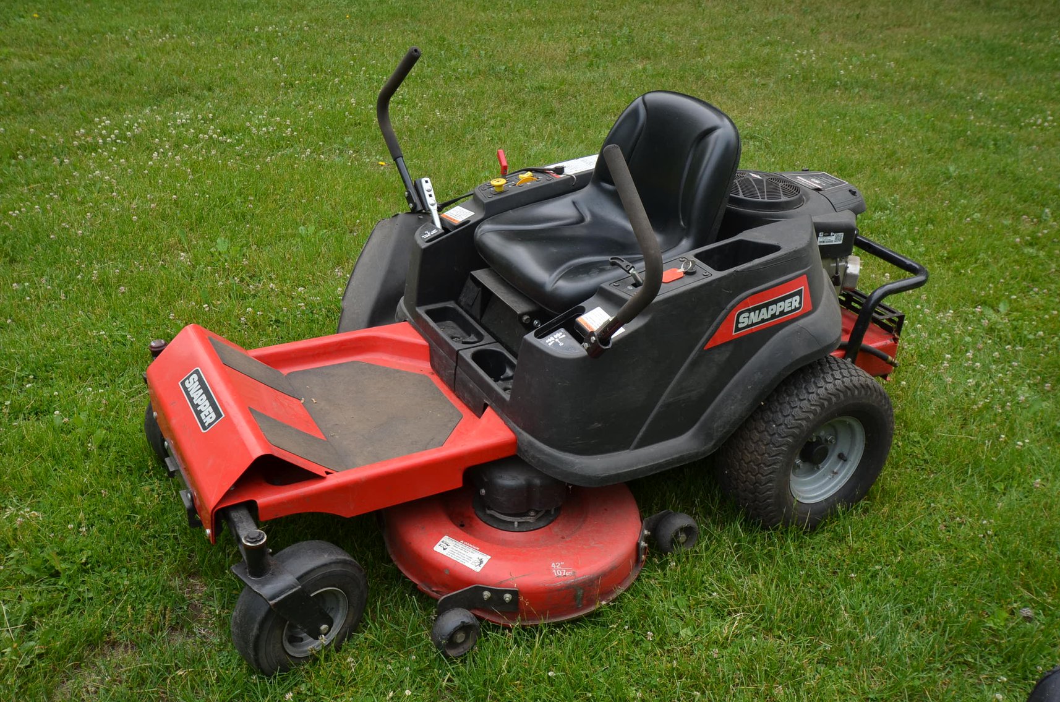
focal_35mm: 33
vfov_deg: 39.8
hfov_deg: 57.3
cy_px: 351
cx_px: 530
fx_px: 970
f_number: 7.1
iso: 200
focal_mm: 22
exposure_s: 1/200
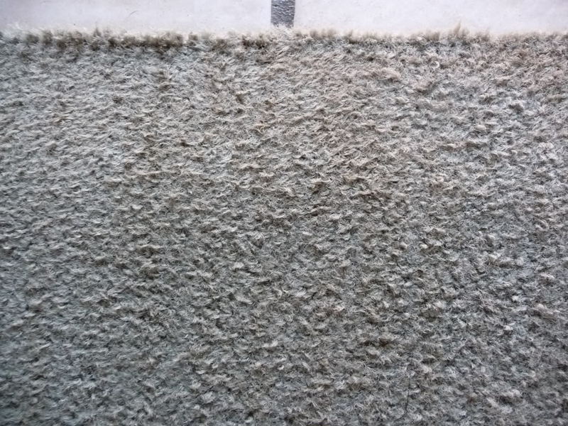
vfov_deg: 49.7
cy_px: 213
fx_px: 459
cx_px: 284
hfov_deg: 63.4
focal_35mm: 28
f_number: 3.3
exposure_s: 1/30
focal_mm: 4.7
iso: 320
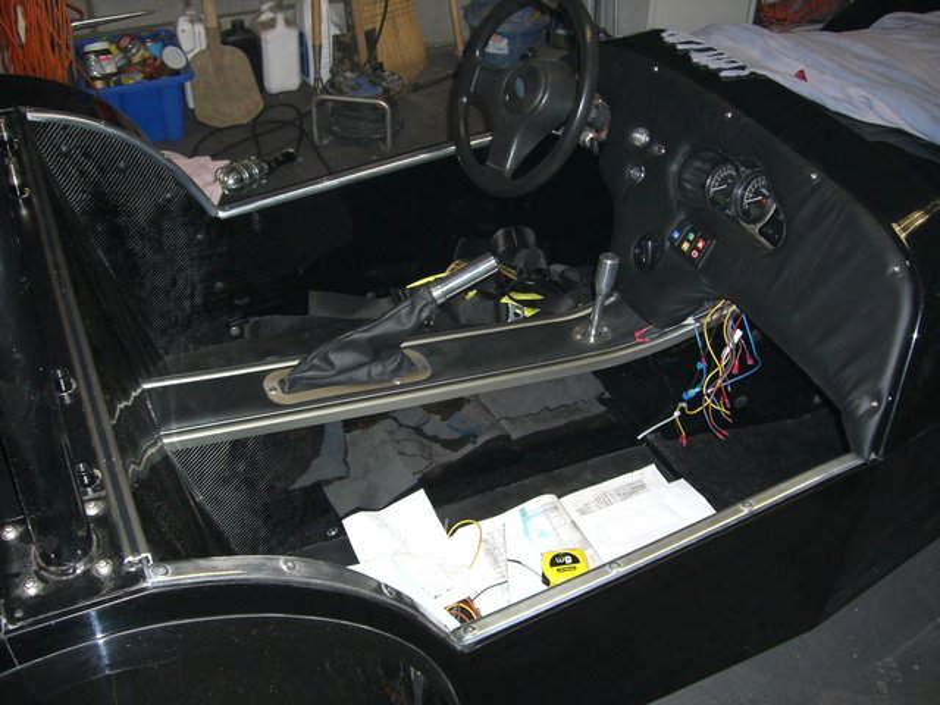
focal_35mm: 38
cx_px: 470
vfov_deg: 37.7
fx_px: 1032
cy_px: 352
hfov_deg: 49.0
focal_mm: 6.2
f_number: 2.7
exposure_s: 1/60
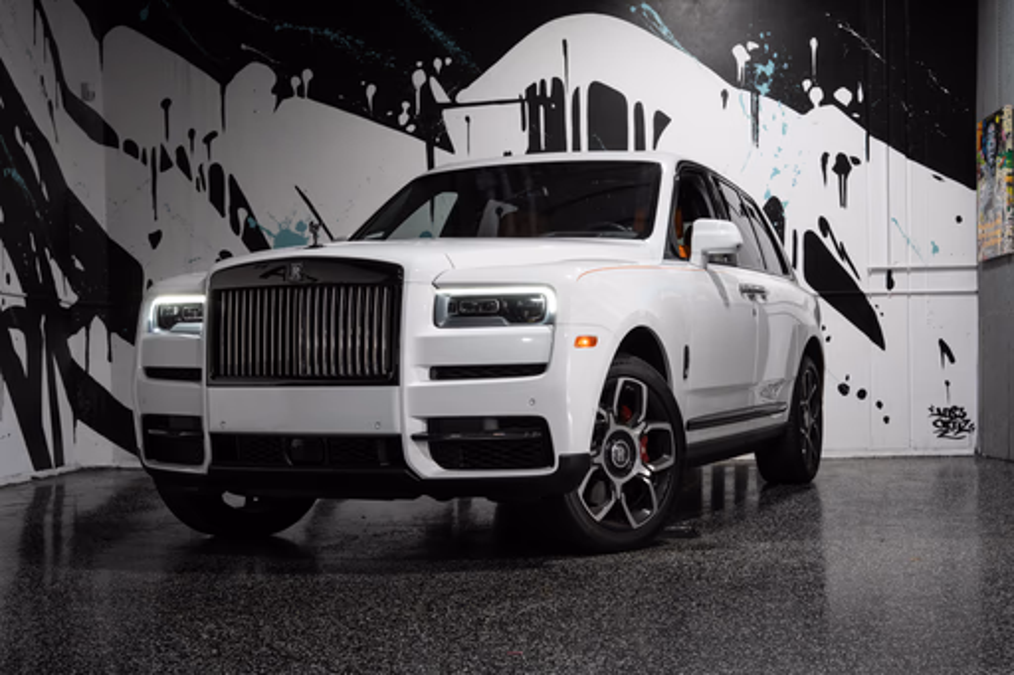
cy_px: 338
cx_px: 507
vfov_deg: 27.0
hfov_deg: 39.6
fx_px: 1408
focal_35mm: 50
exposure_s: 1/125
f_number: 7.1
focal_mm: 50
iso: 3200
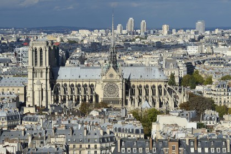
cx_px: 116
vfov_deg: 10.2
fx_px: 866
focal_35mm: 135
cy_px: 77
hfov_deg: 15.2
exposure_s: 1/250
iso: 200
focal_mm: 135
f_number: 16
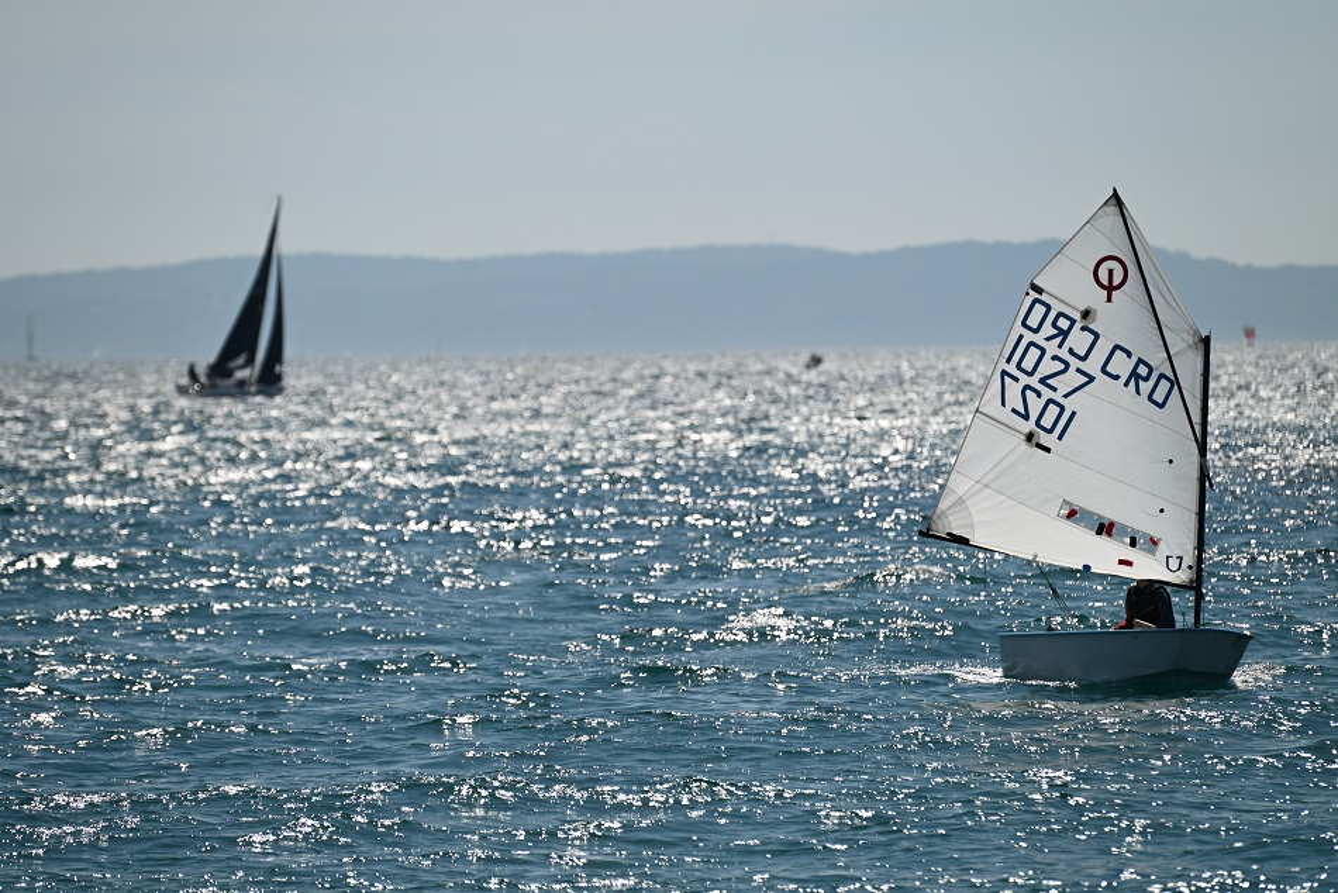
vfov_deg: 5.5
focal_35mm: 250
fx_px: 9294
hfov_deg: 8.2
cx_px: 669
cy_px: 446
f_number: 7.1
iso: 100
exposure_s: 1/1600
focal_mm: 250
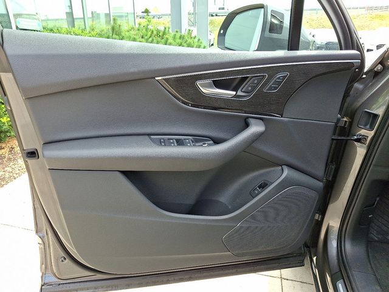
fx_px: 281
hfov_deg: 69.4
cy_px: 146
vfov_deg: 54.9
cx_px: 194
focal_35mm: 25
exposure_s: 1/135
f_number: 1.8
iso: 25
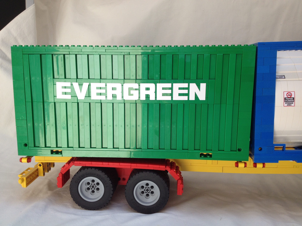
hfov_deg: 52.6
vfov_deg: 40.7
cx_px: 151
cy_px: 113
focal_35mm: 35
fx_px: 305
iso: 50
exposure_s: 1/160
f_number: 2.4
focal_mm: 4.28
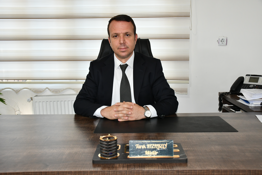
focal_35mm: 40
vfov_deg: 33.4
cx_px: 131
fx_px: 291
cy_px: 88
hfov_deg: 48.5
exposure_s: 1/160
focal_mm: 27
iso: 1600
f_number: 5.6
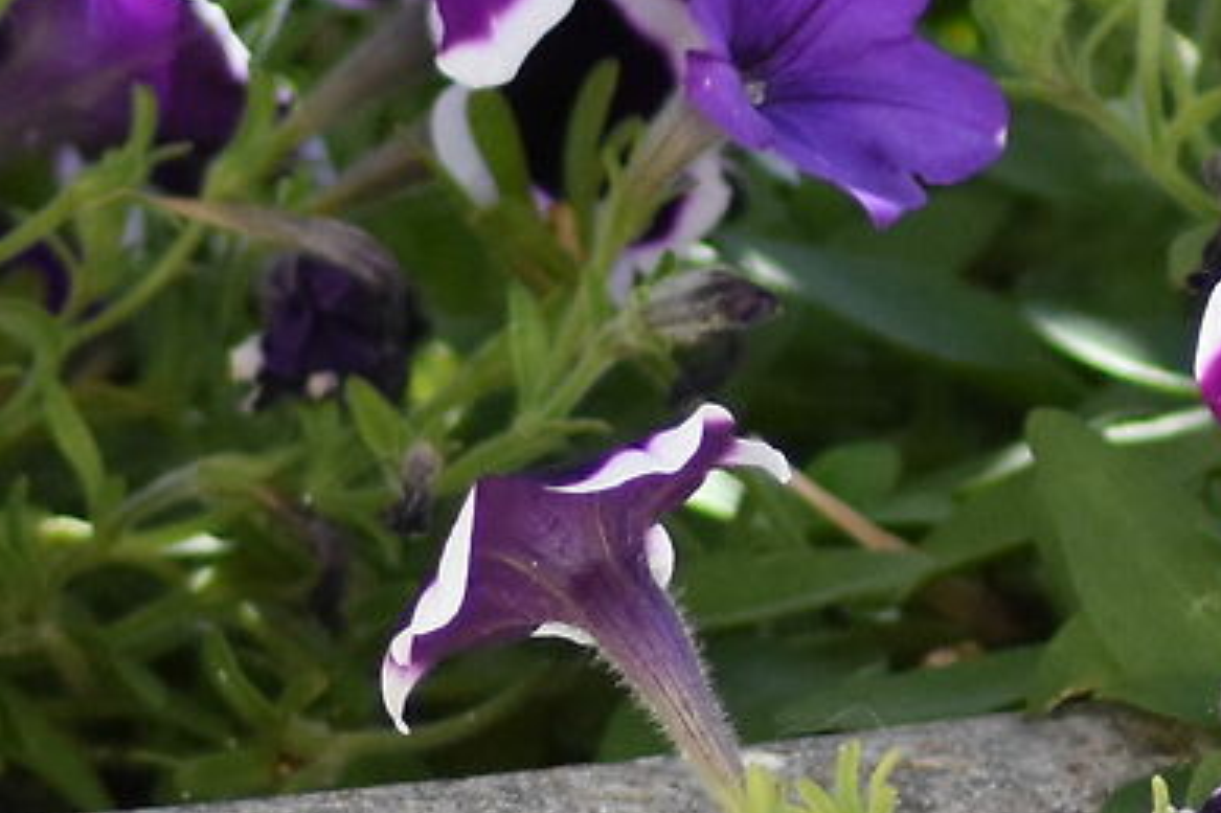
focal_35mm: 926
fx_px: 31392
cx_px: 2508
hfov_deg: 2.2
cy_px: 537
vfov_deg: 1.5
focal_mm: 100
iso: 1000
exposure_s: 1/8000
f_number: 3.3
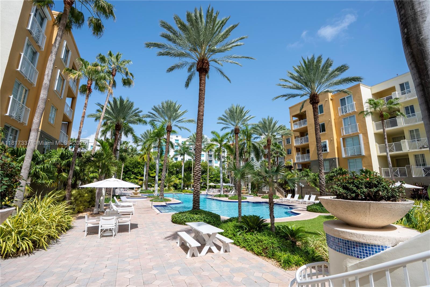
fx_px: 191
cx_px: 215
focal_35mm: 16
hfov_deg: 96.7
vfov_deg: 73.7
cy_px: 144
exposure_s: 1/5000
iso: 125
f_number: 9
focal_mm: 16
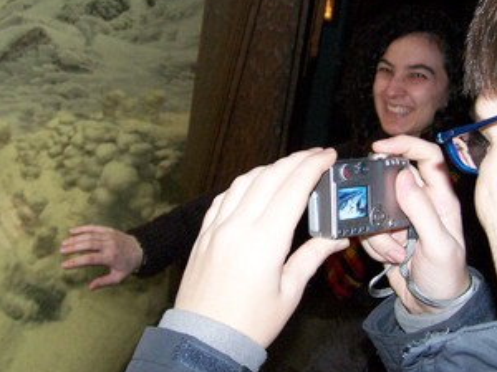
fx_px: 818
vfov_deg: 25.7
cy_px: 179
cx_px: 265
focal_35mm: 57
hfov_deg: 33.8
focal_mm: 6.3
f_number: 2.8
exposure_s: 1/15
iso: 400
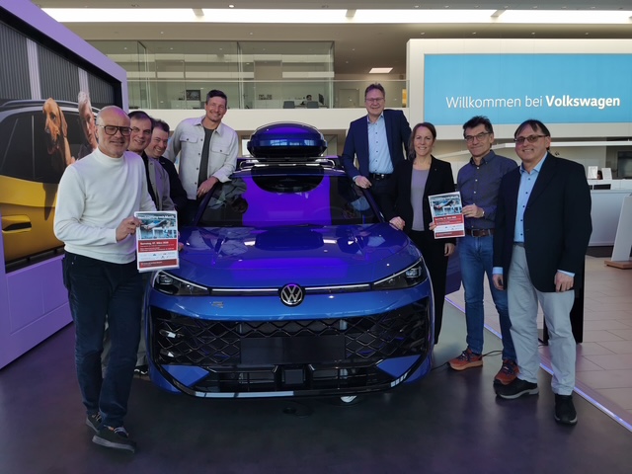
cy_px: 237
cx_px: 316
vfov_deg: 51.4
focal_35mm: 27
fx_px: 493
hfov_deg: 65.3
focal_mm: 5.56
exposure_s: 1/242
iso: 50
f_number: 1.6
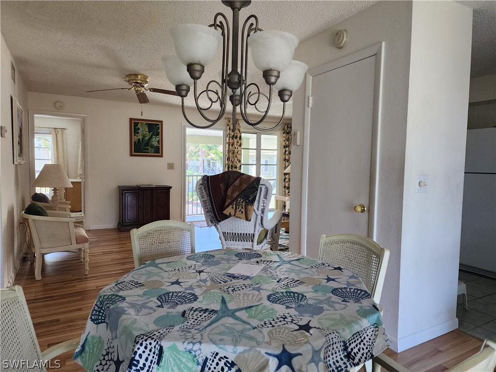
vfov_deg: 58.9
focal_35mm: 23
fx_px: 330
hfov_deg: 73.9
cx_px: 248
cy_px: 186
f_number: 1.8
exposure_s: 1/120
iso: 200
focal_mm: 6.4
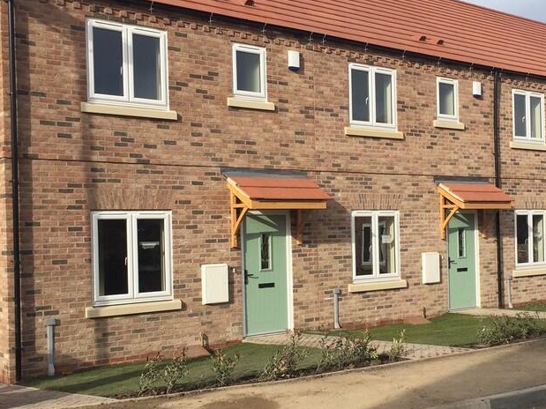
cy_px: 229
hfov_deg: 39.3
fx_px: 757
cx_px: 349
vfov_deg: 30.2
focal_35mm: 48
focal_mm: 4.15
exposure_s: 1/1647
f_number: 2.2
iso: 32
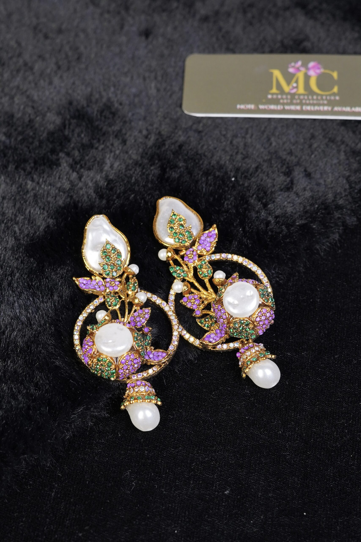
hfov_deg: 18.2
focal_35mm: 75
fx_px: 1128
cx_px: 180
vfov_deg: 27.0
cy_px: 271
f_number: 6.3
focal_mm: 50
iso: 800
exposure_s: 1/160
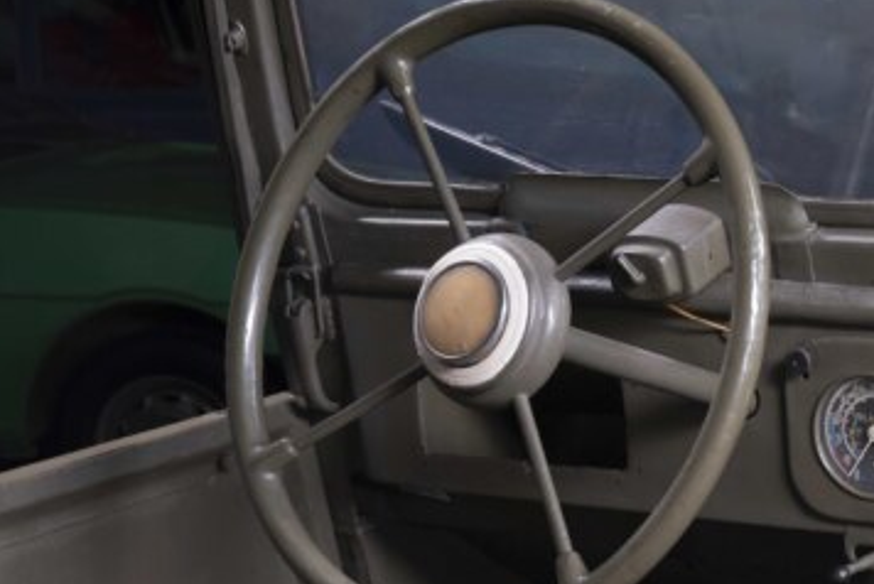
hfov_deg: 20.1
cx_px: 938
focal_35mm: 97
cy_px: 535
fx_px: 2357
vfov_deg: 14.0
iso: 100
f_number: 8
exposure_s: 2
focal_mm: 45
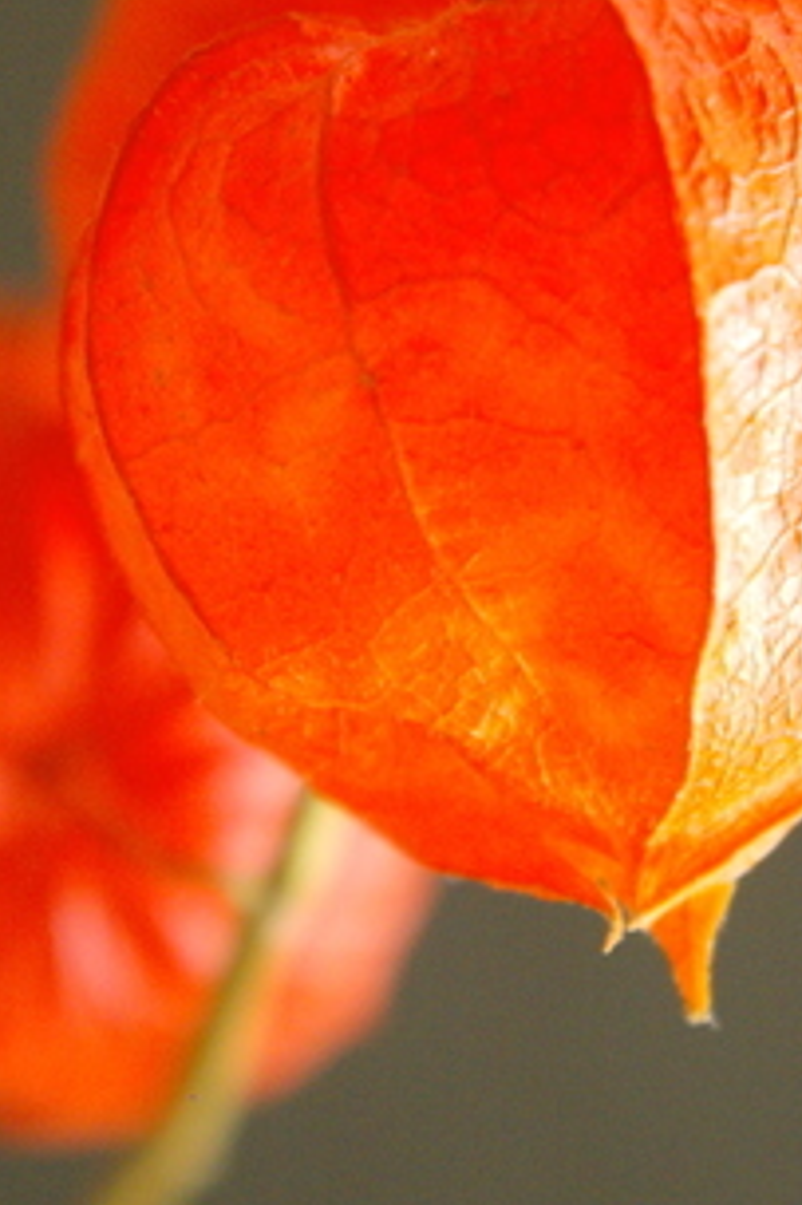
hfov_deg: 11.2
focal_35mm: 122
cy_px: 269
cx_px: 466
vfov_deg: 16.7
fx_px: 4078
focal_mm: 45
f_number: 7.1
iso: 800
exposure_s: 1/8
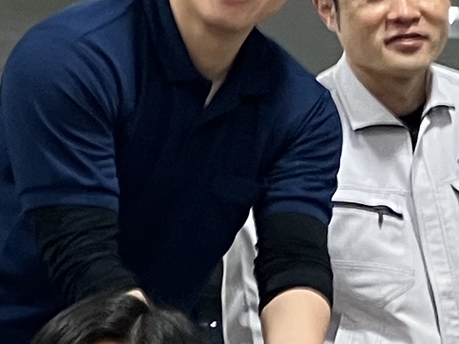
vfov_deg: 7.2
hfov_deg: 9.6
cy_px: 436
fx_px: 2718
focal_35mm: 205
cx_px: 354
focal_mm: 3.99
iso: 80
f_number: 1.8
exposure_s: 1/60
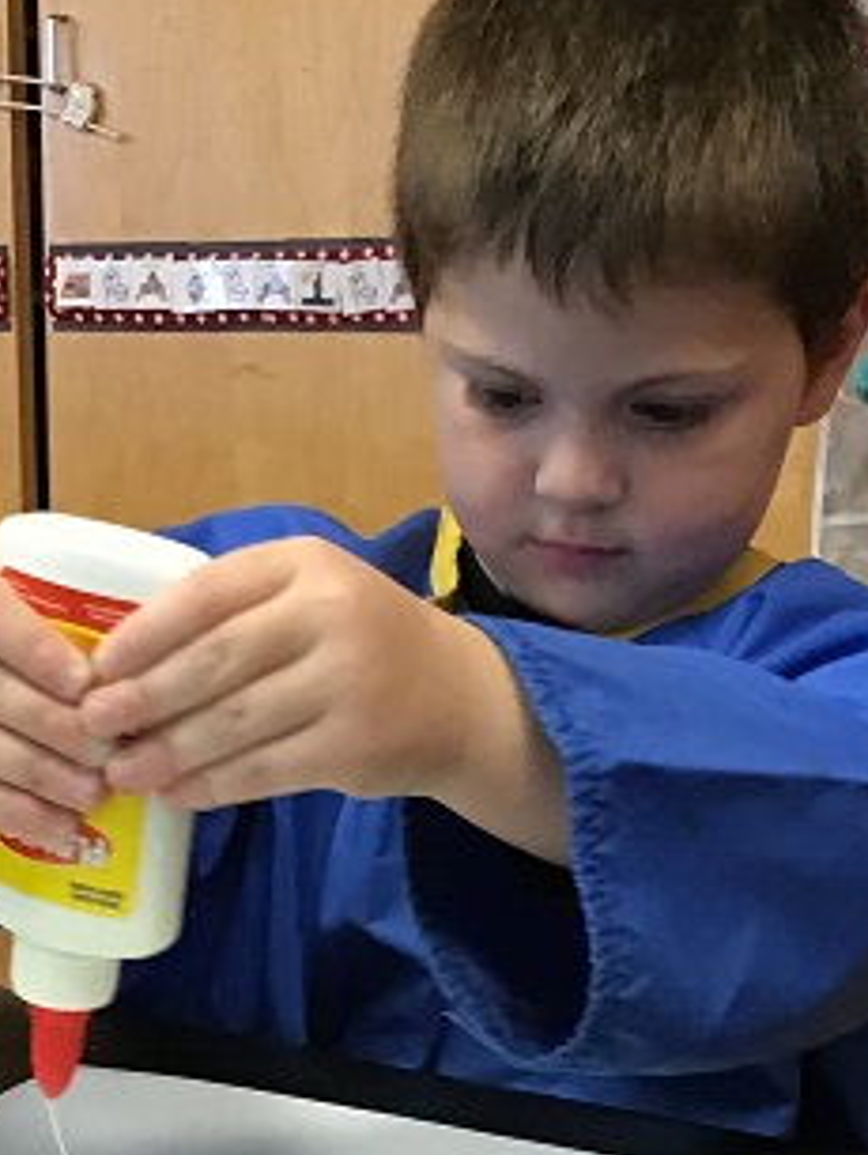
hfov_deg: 28.9
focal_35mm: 50
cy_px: 702
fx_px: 1669
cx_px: 277
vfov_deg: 38.0
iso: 250
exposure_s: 1/30
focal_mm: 3.3
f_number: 2.4
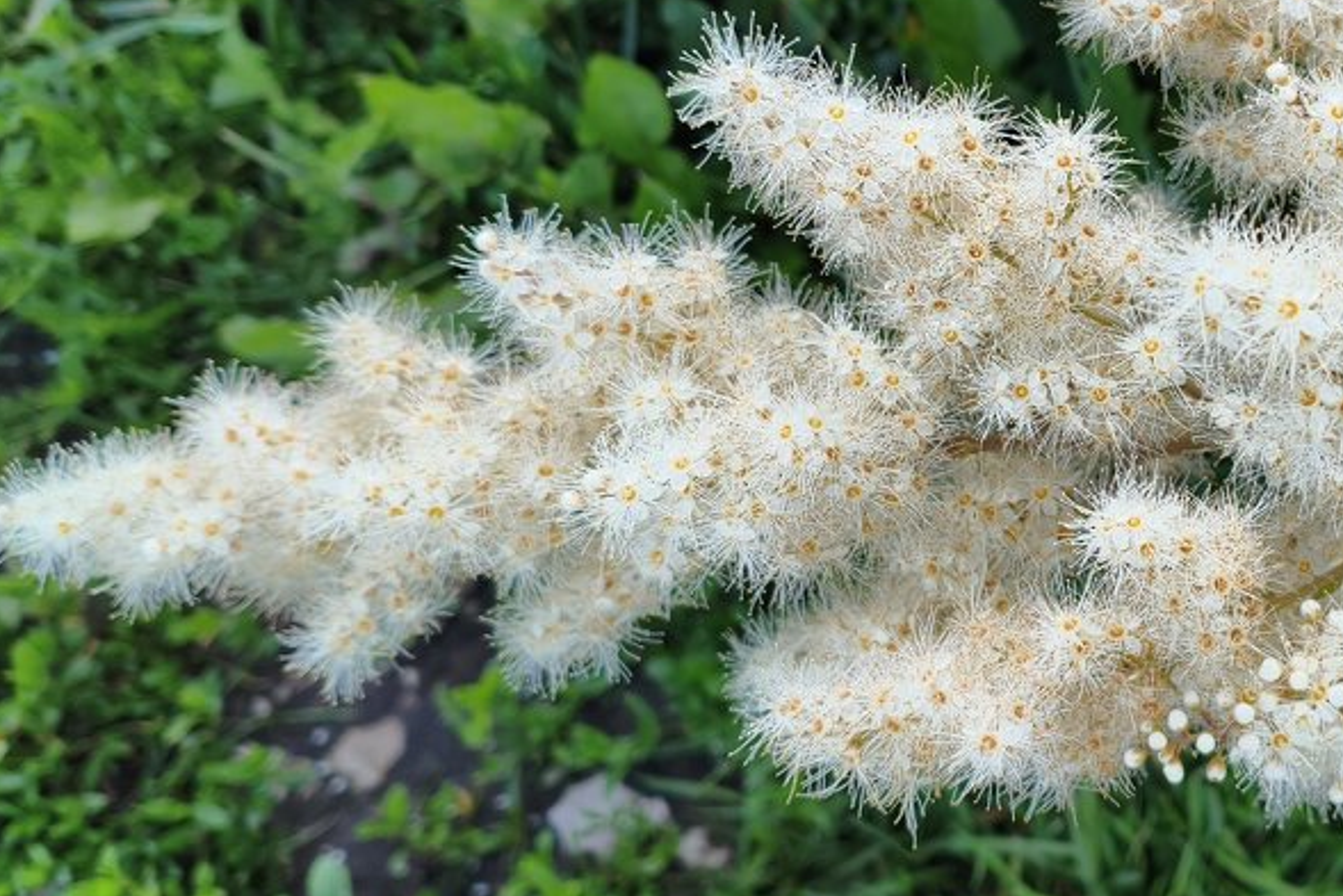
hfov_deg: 38.4
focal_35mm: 49
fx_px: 1828
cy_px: 334
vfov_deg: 27.4
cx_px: 1131
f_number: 1.5
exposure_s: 1/256
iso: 80
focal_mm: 4.94
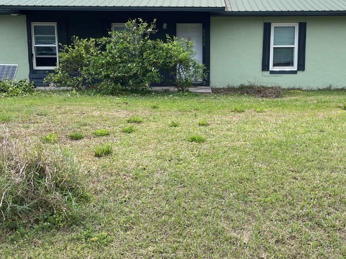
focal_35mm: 40
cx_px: 204
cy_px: 108
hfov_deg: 46.6
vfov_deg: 35.9
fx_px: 400
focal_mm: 4.2
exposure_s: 1/947
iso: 32
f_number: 1.6
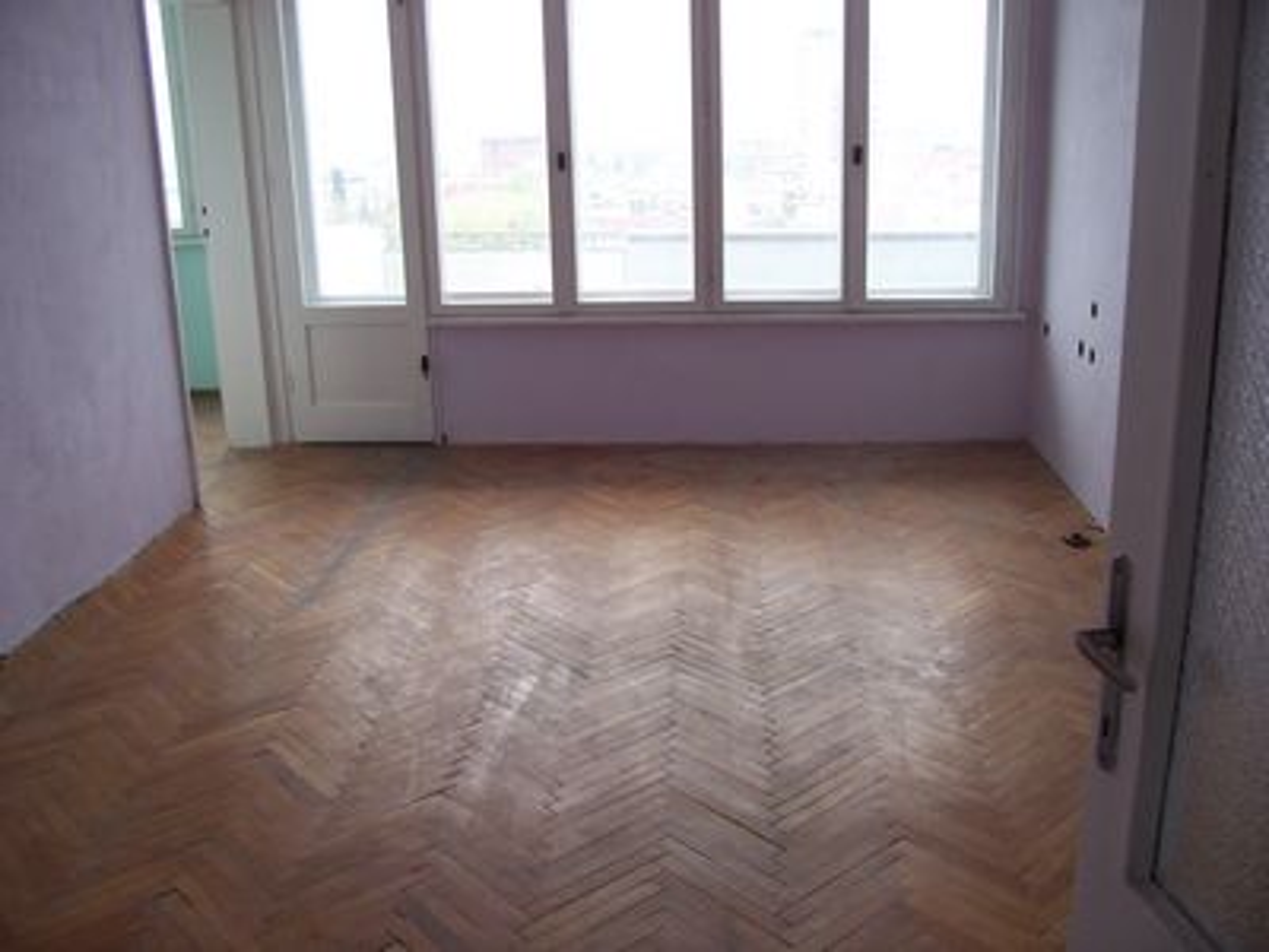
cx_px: 634
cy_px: 476
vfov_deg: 41.8
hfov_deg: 54.0
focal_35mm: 34
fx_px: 1246
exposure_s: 1/125
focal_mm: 5.6
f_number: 2.7
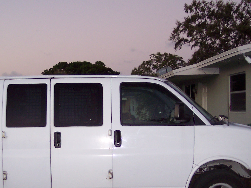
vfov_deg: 24.6
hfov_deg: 32.4
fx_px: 427
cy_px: 133
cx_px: 82
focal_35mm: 59
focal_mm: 8
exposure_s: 1/30
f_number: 2.8
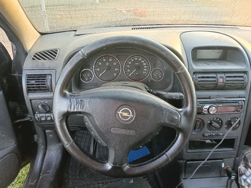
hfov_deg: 65.3
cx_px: 126
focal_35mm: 27
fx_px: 196
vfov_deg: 51.4
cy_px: 94
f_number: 1.8
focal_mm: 3.98
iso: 200
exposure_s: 1/33.3
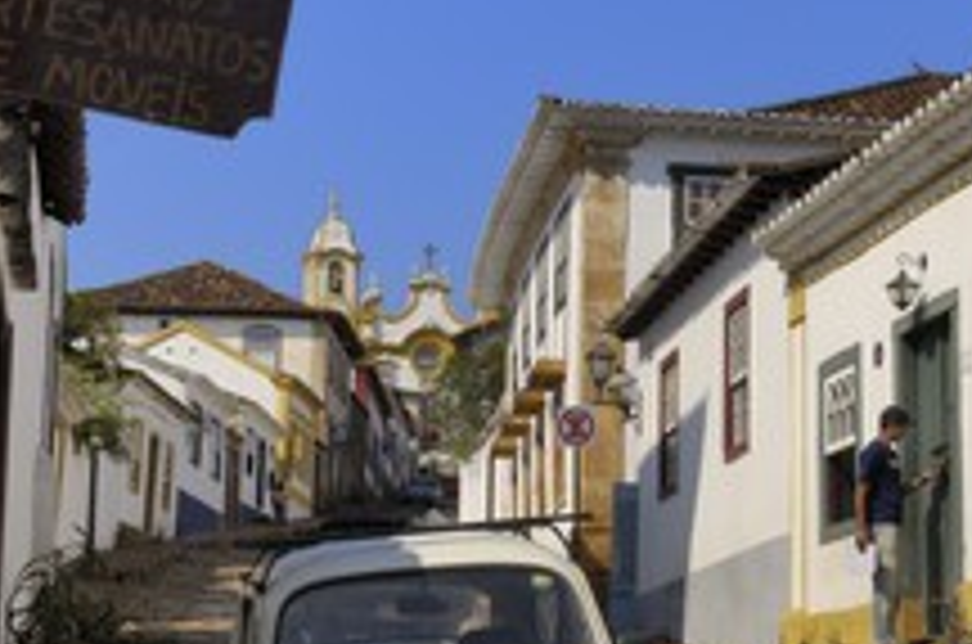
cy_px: 405
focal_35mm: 82
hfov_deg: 24.6
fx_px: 2209
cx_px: 682
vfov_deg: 16.6
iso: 100
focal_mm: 28
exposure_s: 1/160
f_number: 13
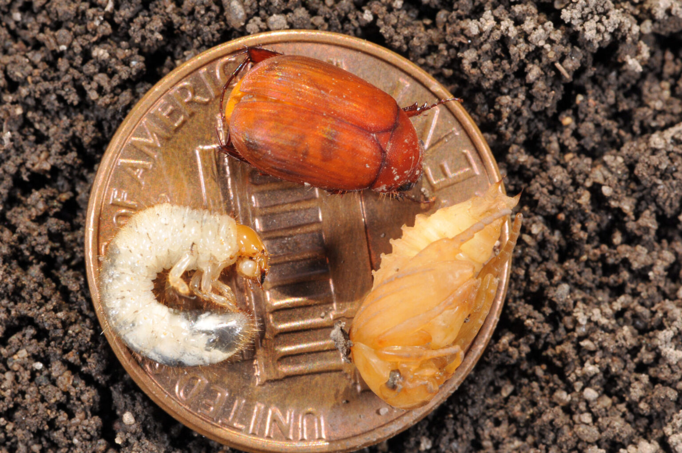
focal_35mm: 135
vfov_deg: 10.1
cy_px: 226
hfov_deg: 15.2
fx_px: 2554
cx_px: 341
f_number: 32
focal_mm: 90
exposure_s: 1/125
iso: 400
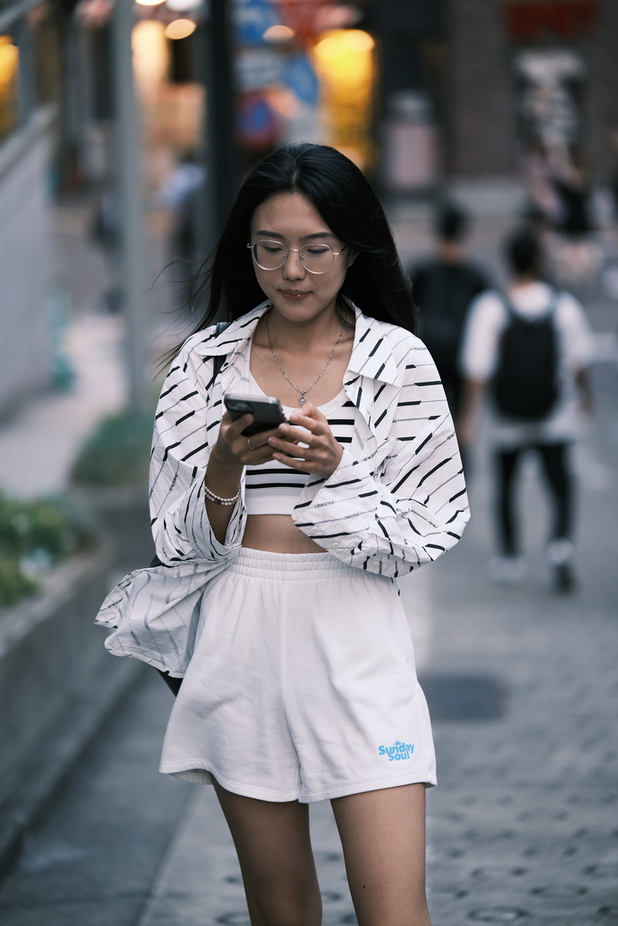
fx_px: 2910
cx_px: 309
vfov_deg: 18.1
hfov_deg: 12.1
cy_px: 463
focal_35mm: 113
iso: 400
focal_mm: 75
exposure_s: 1/220
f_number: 1.2
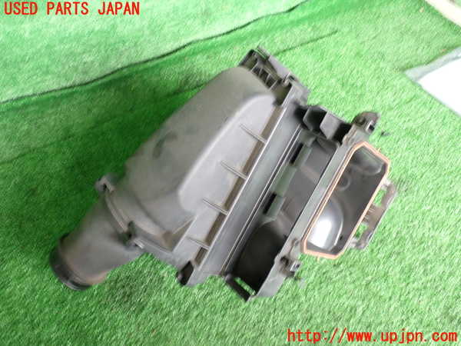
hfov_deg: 60.0
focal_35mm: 30
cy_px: 173
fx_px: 400
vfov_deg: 46.8
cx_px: 230
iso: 200
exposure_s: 1/30
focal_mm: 5.4
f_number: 2.3
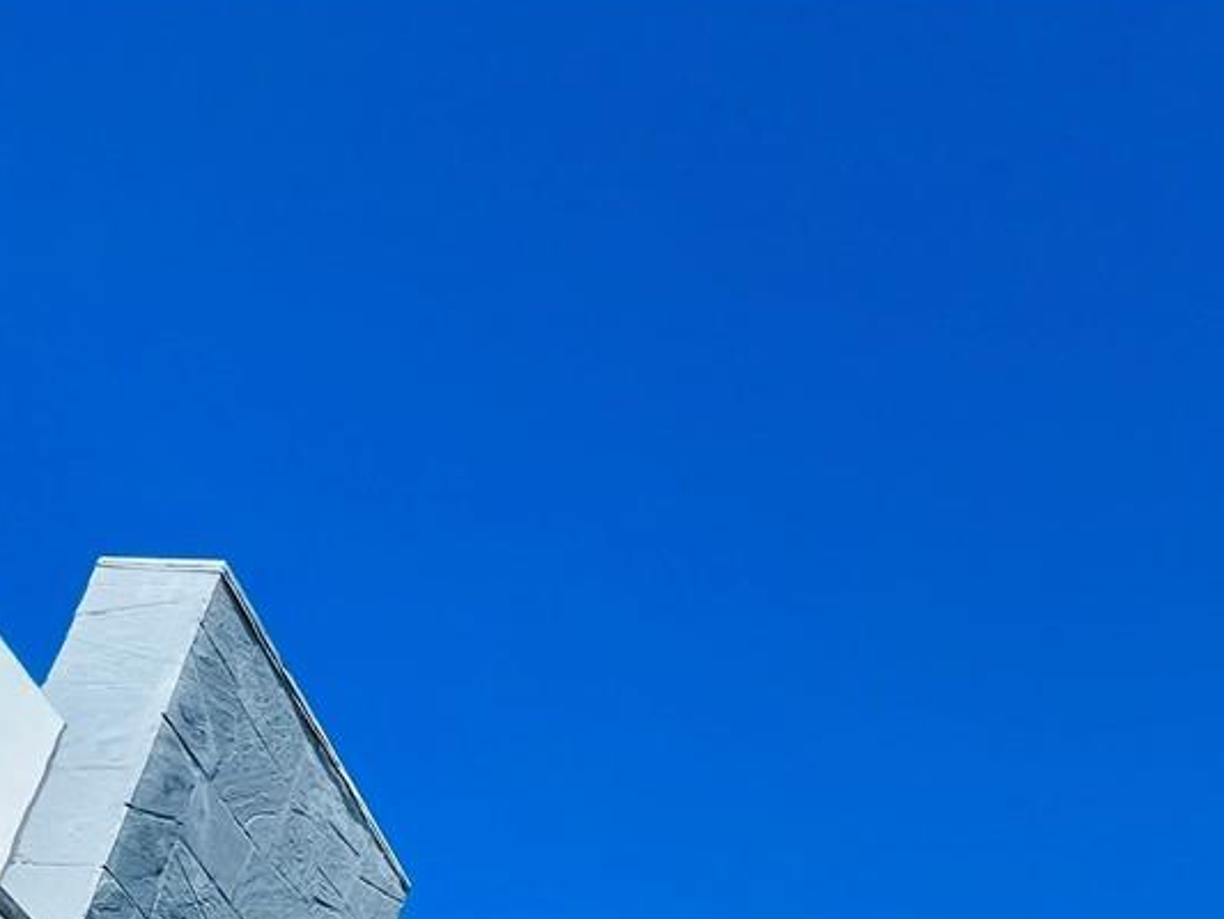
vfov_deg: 26.9
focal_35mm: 39
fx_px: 1379
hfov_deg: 43.5
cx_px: 1116
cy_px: 1358
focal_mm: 1.57
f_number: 1.8
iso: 32
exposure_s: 1/1531
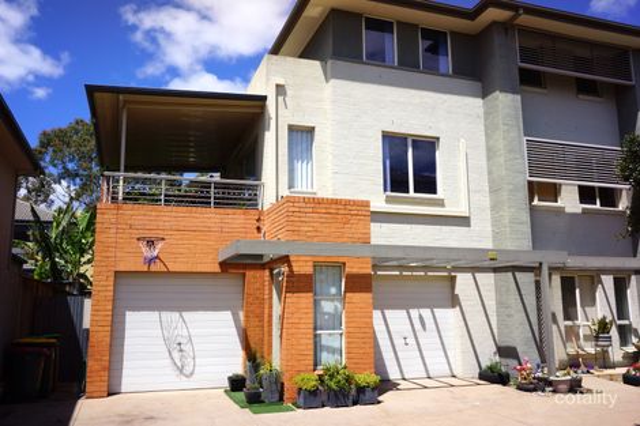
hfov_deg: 61.9
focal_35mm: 30
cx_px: 320
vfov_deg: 43.6
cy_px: 213
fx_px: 533
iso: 100
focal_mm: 20
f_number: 13
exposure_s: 1/200
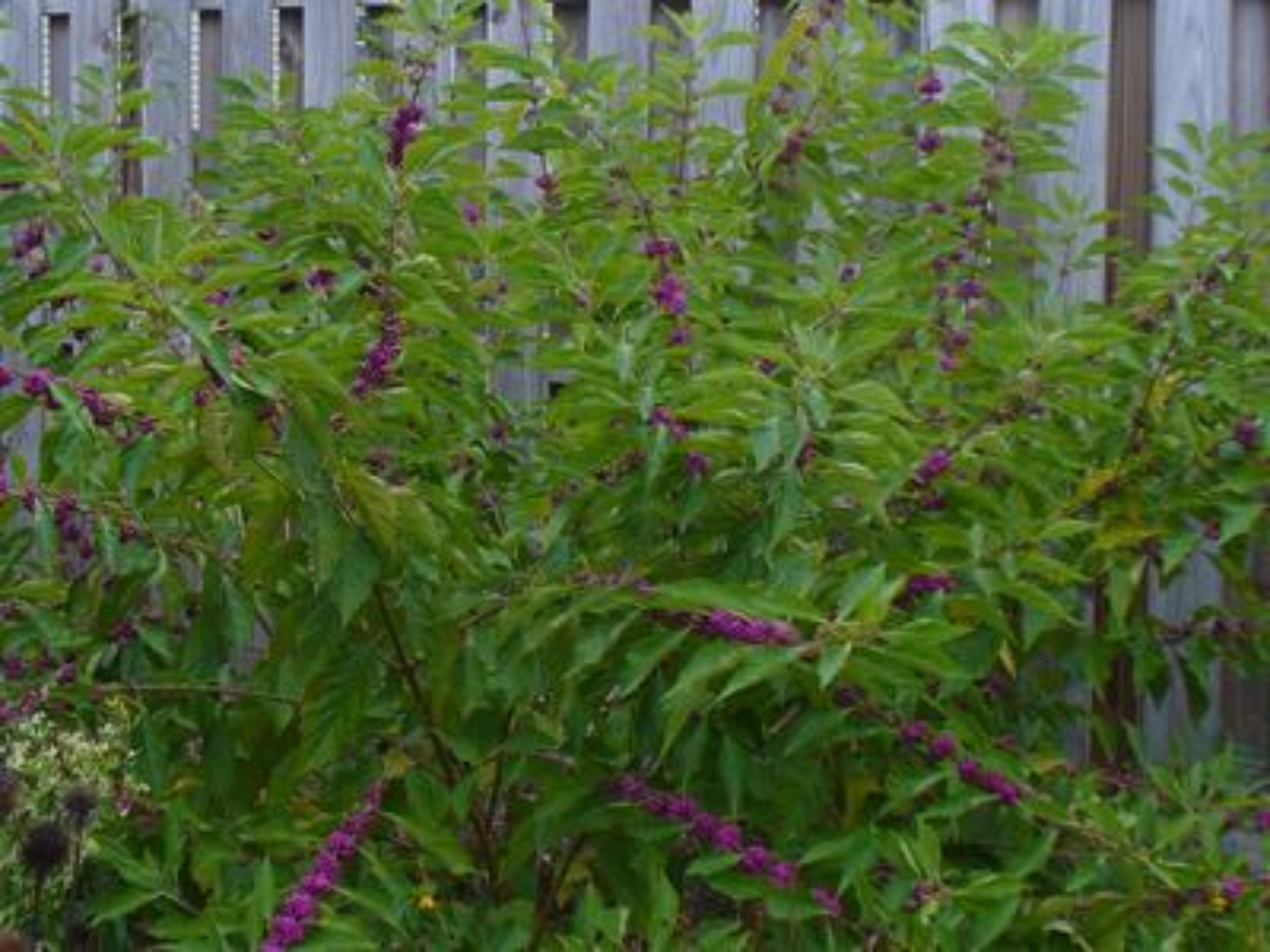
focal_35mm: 57
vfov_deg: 25.7
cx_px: 635
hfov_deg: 33.8
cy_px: 476
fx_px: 2091
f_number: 2.9
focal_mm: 7
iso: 80
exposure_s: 1/160
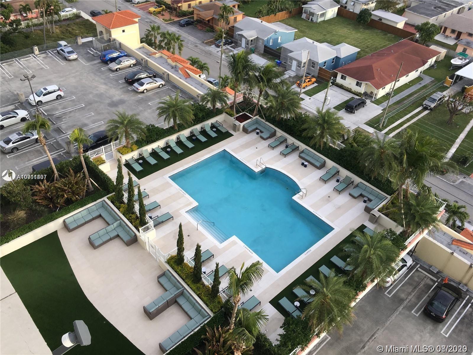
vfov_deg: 48.2
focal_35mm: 29
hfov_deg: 61.7
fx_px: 396
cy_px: 178
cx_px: 236
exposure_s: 1/247
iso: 25
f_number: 2.2
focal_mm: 4.15
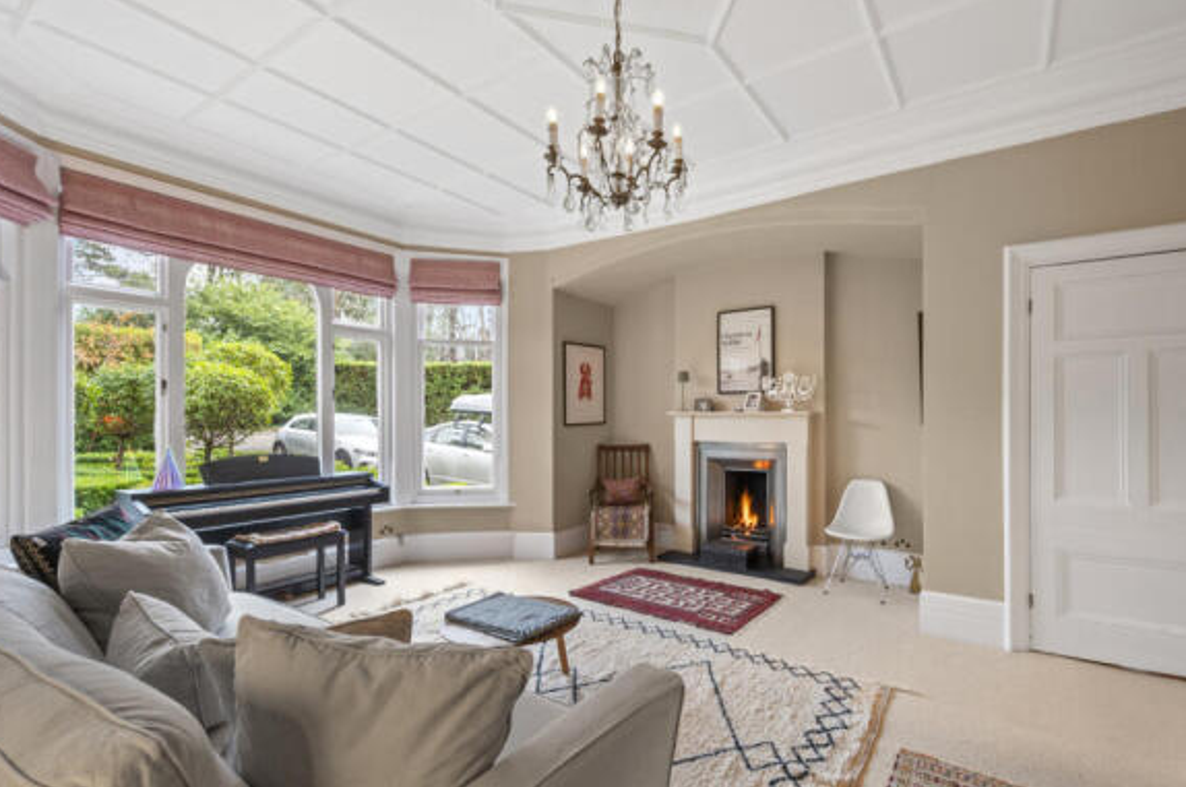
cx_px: 665
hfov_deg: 96.3
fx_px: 526
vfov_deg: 73.5
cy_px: 411
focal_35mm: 16
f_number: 16
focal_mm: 14
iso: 200
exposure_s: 5
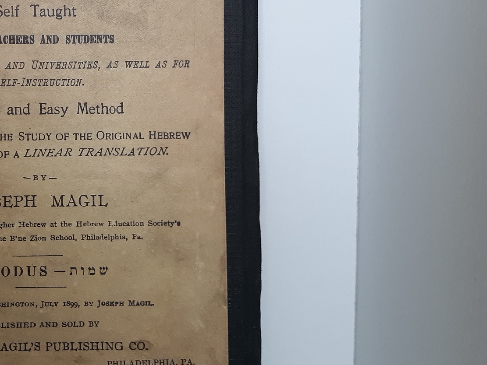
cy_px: 127
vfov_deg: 27.9
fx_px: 732
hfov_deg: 35.0
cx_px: 62
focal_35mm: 52
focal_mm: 3.7
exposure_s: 1/40
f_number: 1.7
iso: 64
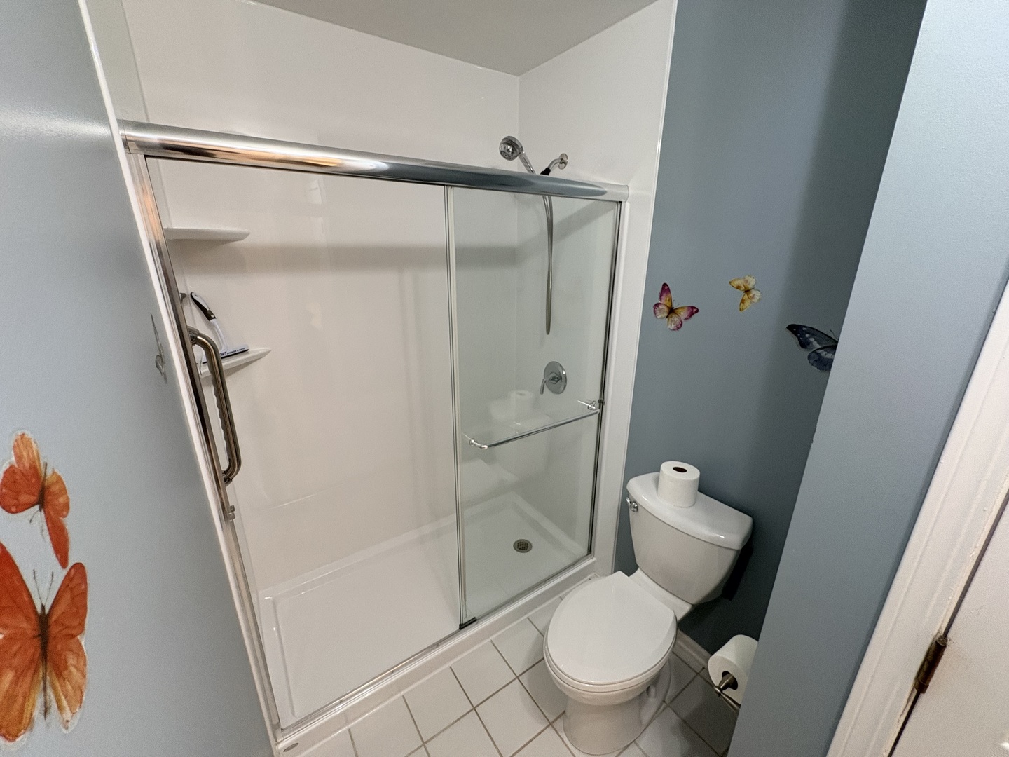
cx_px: 504
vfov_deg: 85.7
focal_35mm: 14
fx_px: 408
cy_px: 378
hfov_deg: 102.1
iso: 320
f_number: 2.2
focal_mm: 2.22
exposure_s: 1/60
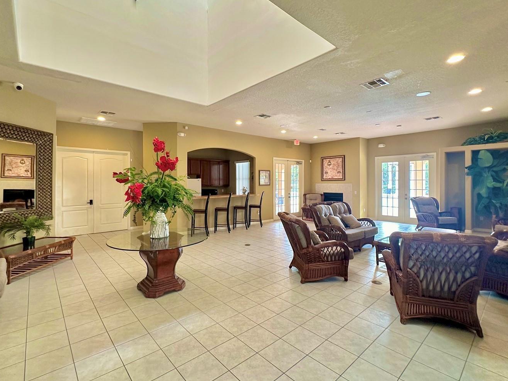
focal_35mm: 17
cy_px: 182
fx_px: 249
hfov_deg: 91.0
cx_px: 247
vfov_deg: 74.7
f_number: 2.2
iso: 160
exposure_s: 1/60
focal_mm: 2.22
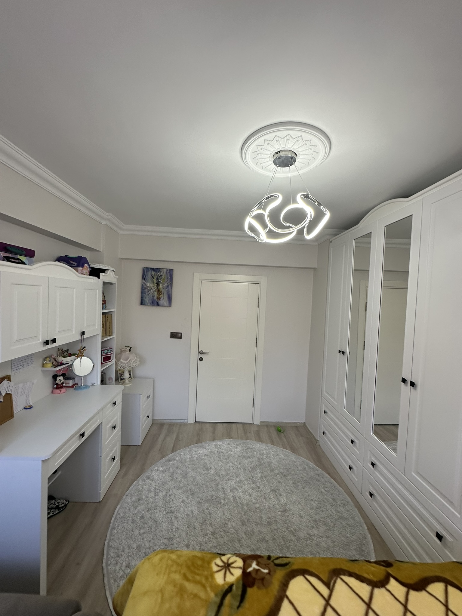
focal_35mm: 14
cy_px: 308
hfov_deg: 85.7
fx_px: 249
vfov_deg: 102.1
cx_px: 231
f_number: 2.2
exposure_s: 1/100
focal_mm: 2.22
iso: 80
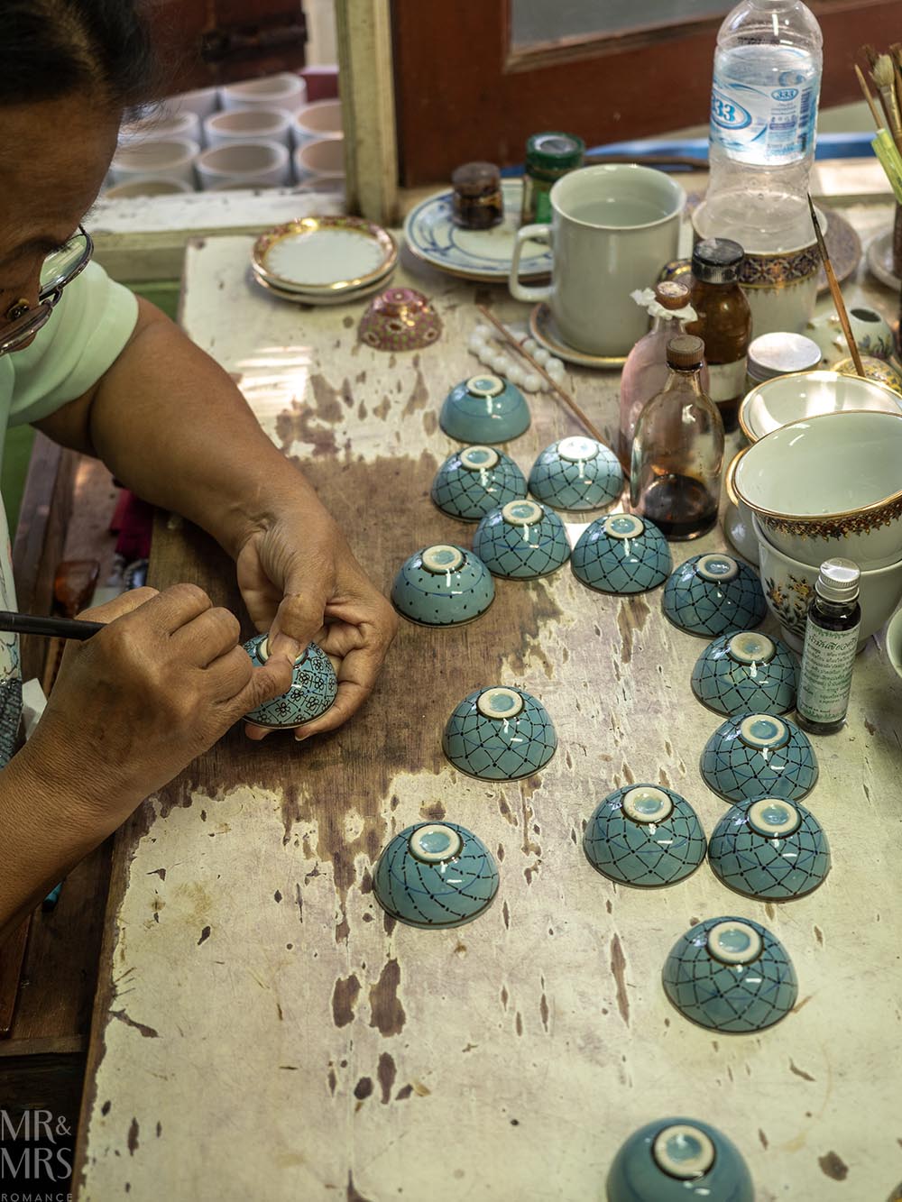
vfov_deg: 36.8
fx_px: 1806
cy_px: 601
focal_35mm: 52
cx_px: 451
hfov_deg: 28.0
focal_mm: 26
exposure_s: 1/100
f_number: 2.8
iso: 200
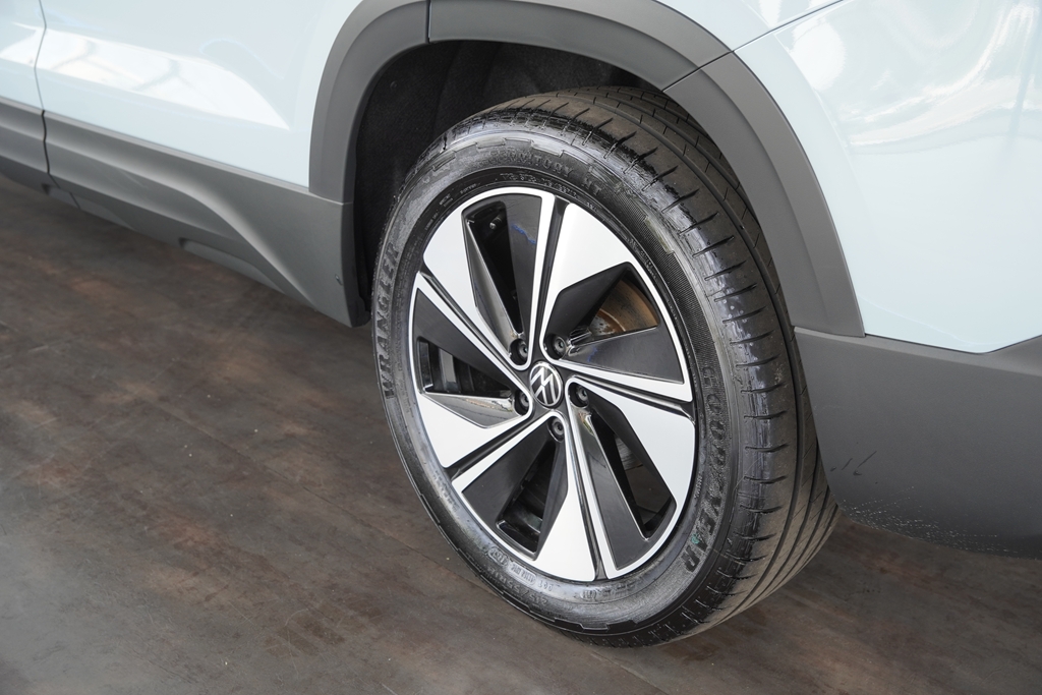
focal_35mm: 48
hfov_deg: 41.1
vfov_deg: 28.1
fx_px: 1389
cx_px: 521
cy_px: 348
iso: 200
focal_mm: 32
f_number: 4
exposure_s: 1/60
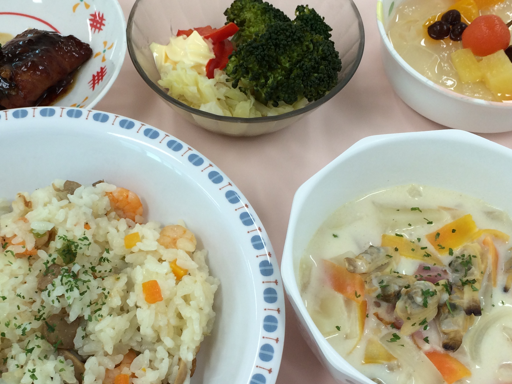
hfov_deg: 34.6
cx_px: 173
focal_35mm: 55
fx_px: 813
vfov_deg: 26.4
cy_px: 250
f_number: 2.2
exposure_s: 1/60
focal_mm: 4.12
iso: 40
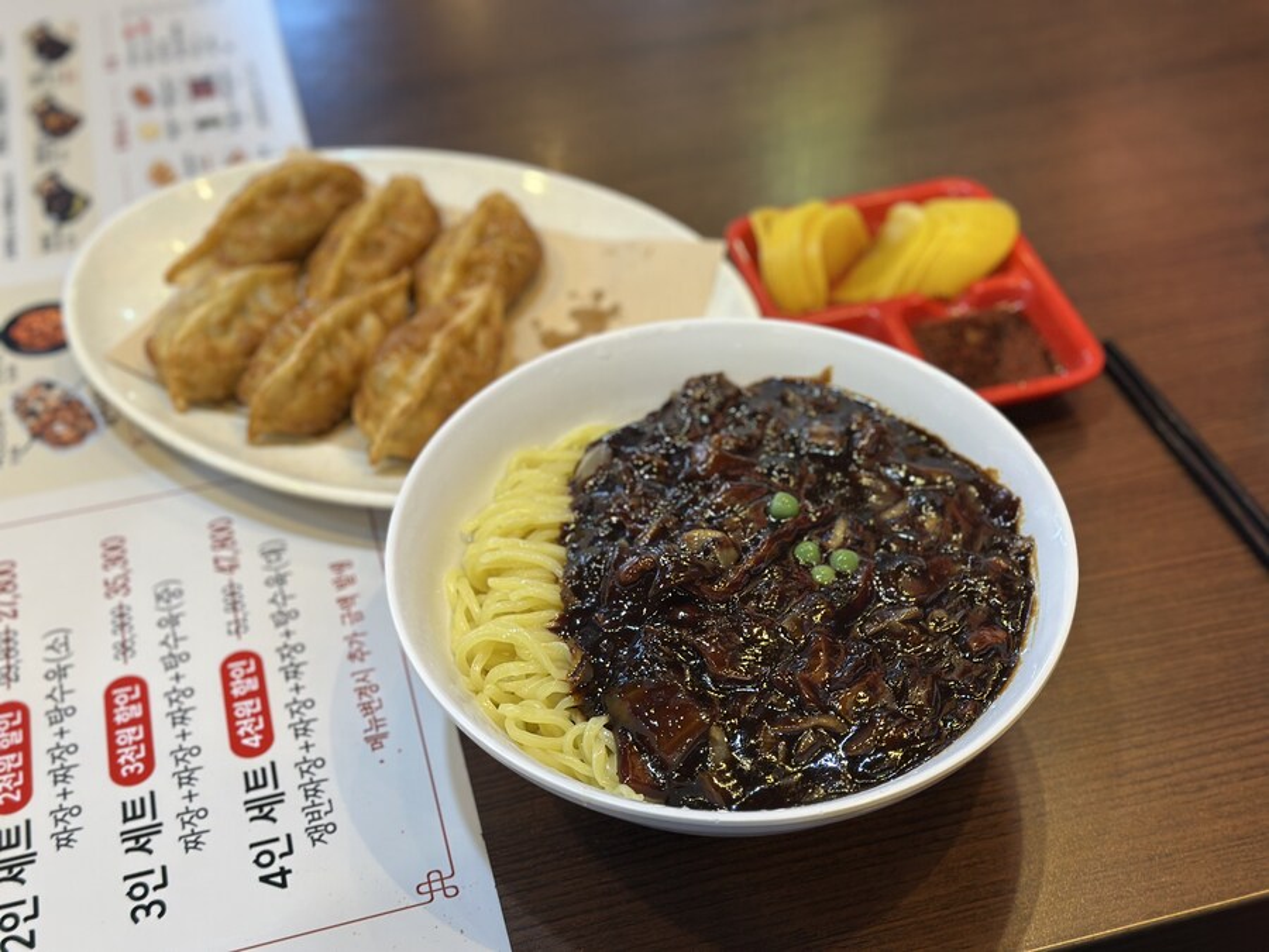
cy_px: 476
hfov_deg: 39.7
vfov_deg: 30.3
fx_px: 1760
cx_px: 634
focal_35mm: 48
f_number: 1.78
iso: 200
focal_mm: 6.86
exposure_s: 1/60
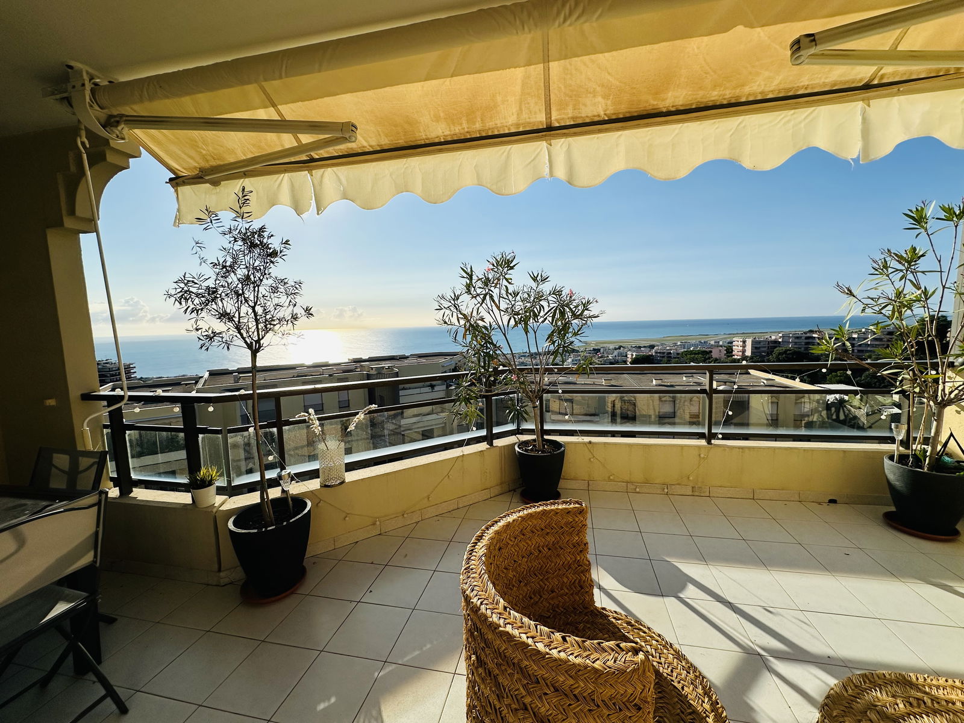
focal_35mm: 14
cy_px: 362
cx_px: 482
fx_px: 390
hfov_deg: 102.1
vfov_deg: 85.7
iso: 50
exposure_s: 1/5291
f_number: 2.2
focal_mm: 2.22
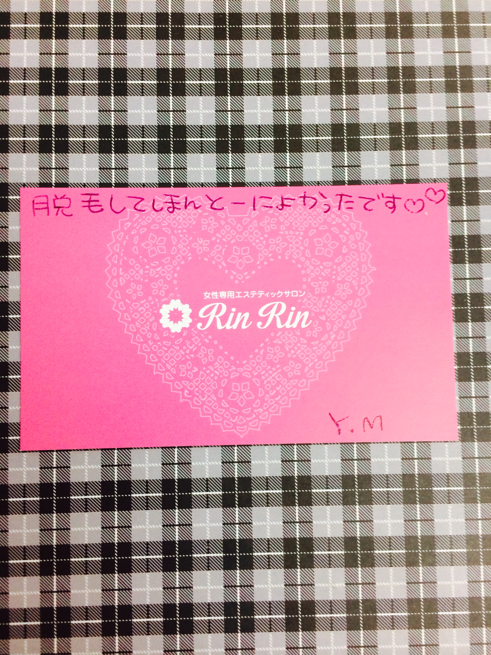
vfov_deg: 60.0
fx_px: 567
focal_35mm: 30
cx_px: 246
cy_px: 328
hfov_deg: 46.8
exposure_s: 1/30
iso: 160
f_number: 2.2
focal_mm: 4.12
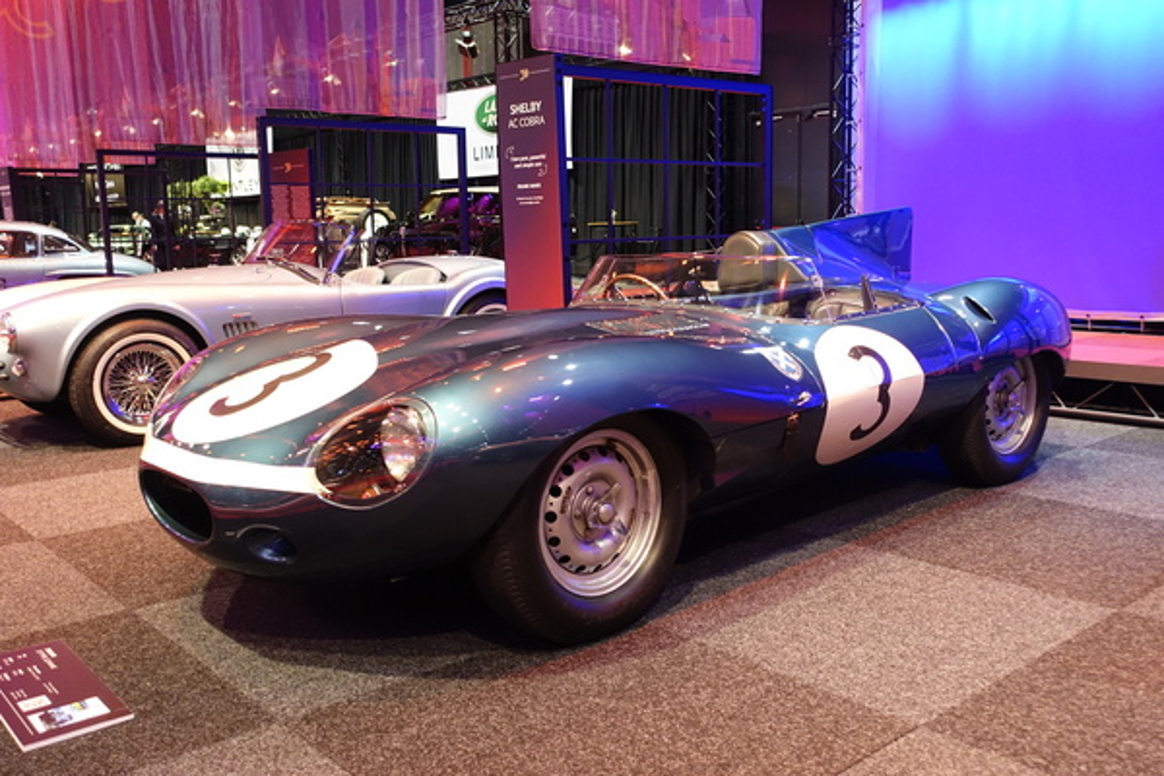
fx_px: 1035
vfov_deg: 41.1
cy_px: 388
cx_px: 582
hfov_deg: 58.7
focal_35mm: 32
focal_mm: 11.81
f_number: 2.8
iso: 800
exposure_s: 1/40
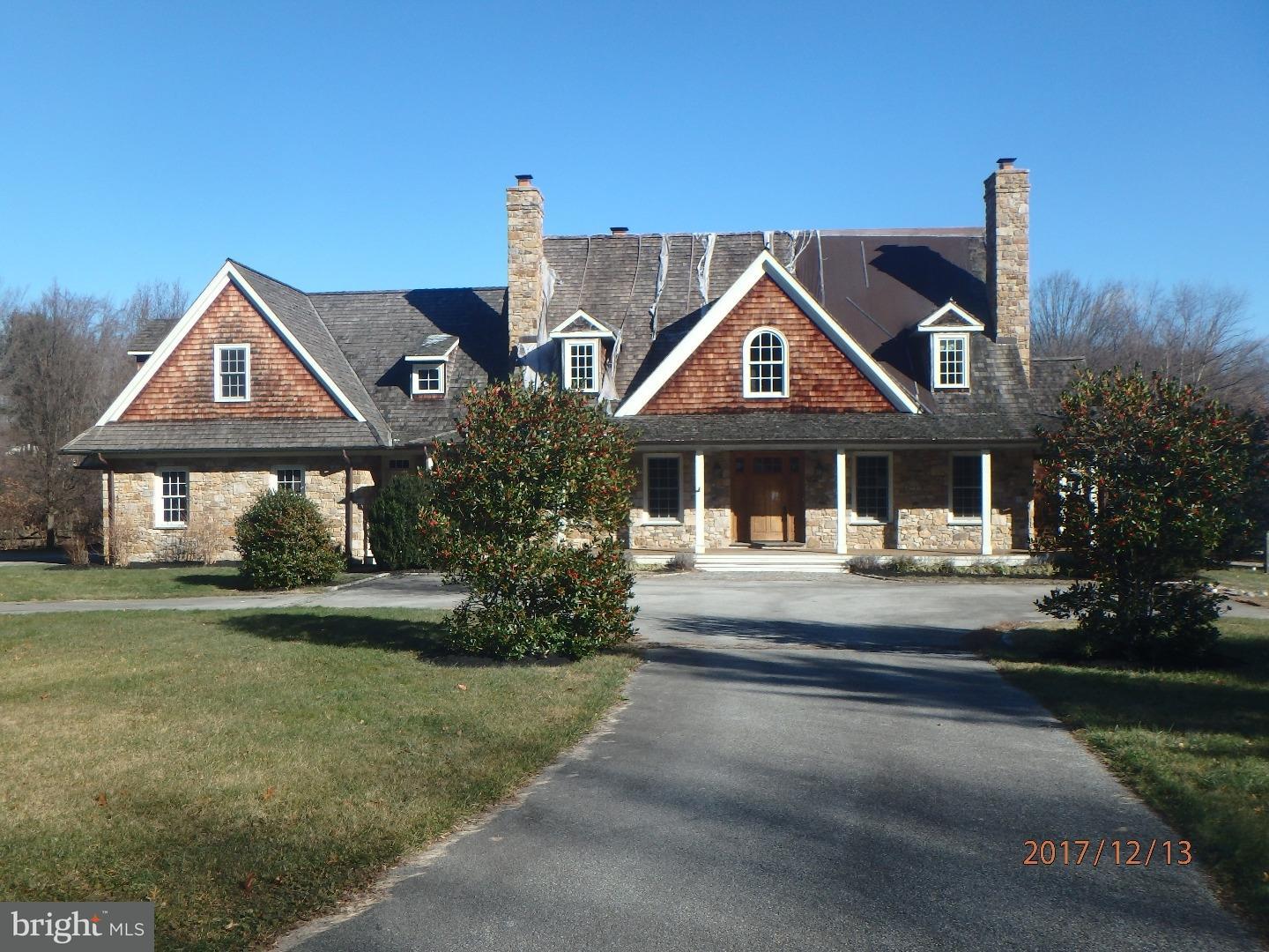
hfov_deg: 54.0
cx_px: 634
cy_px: 476
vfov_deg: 41.8
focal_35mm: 34
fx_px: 1246
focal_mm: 6
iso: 125
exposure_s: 1/640
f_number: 4.9
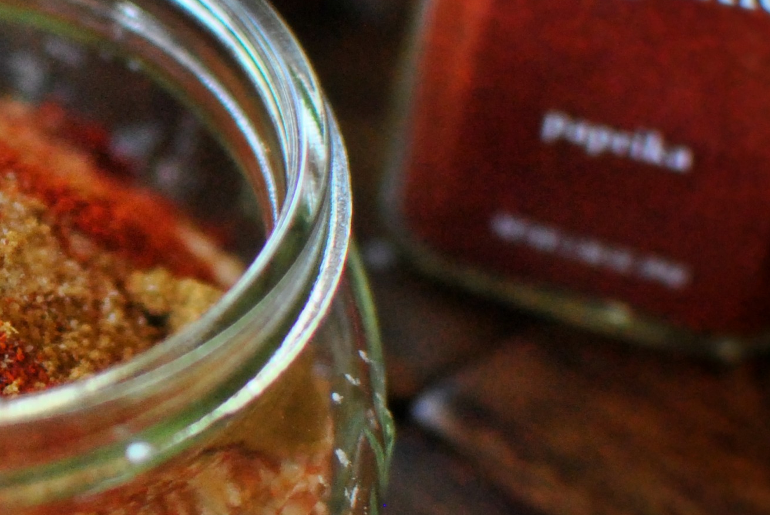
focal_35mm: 154
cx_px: -169
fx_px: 3307
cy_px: 214
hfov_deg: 12.9
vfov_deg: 8.9
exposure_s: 1/400
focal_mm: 35
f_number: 2
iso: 800
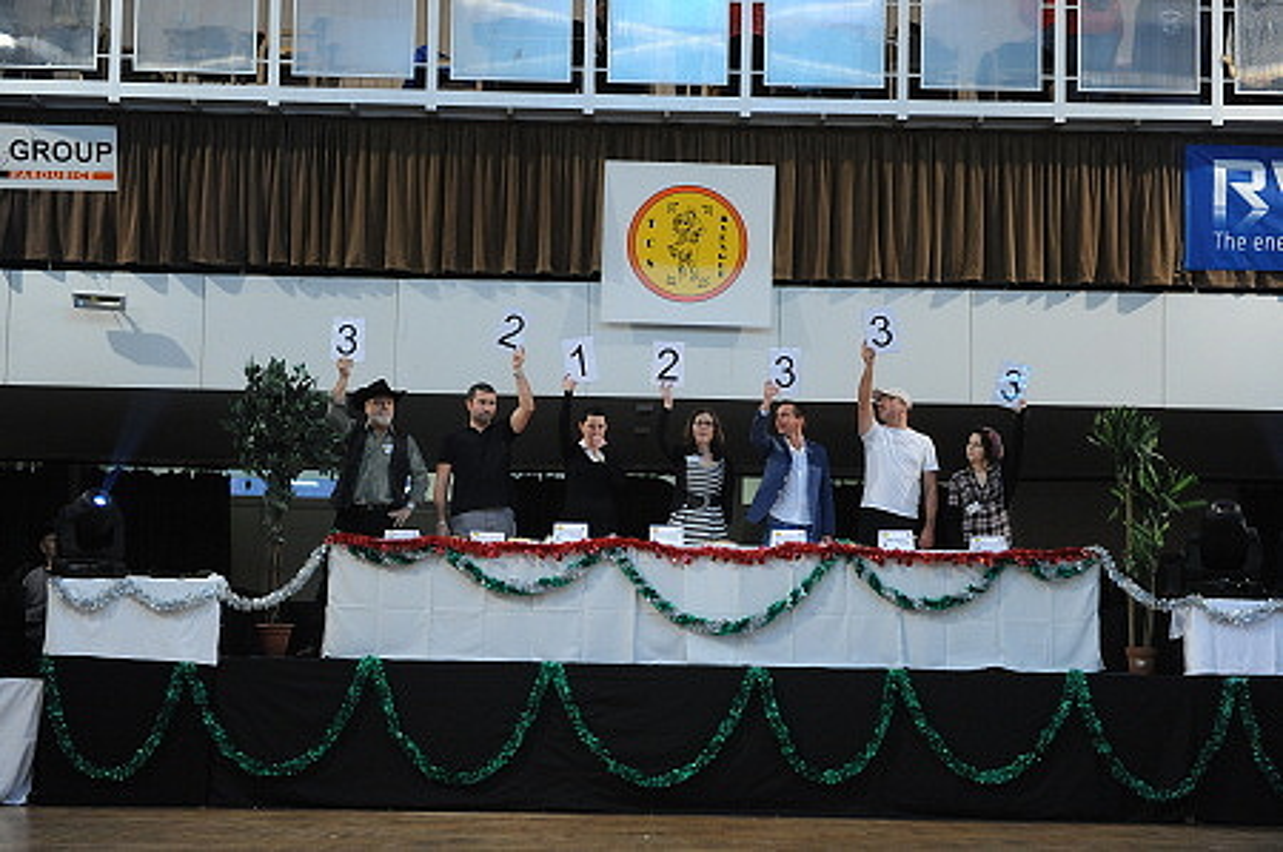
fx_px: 2492
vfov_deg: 19.4
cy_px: 426
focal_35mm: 70
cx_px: 642
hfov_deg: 28.9
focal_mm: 70
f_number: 2.8
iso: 3200
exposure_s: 1/200
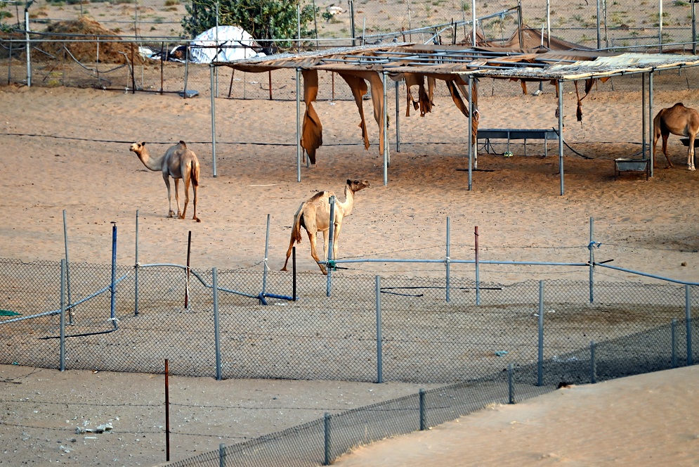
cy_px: 234
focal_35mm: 300
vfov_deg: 4.6
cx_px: 350
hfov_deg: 6.9
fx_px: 5826
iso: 560
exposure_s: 1/500
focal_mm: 300
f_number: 5.6
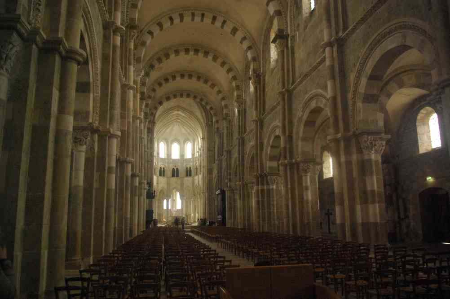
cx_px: 225
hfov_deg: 67.4
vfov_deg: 47.8
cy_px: 150
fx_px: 337
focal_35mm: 27
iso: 1600
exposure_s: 1/15
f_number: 3.5
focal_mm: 18
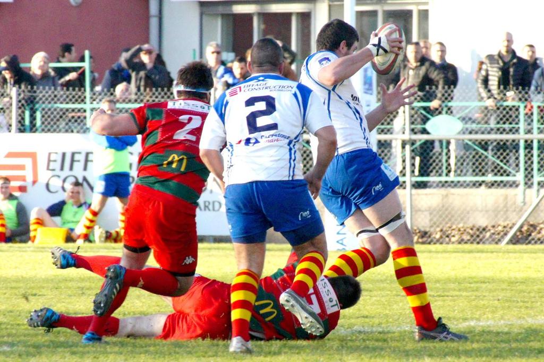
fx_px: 6797
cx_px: 272
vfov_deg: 3.1
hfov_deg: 4.6
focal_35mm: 450
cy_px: 181
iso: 1600
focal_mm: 300
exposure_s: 1/640
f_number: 11
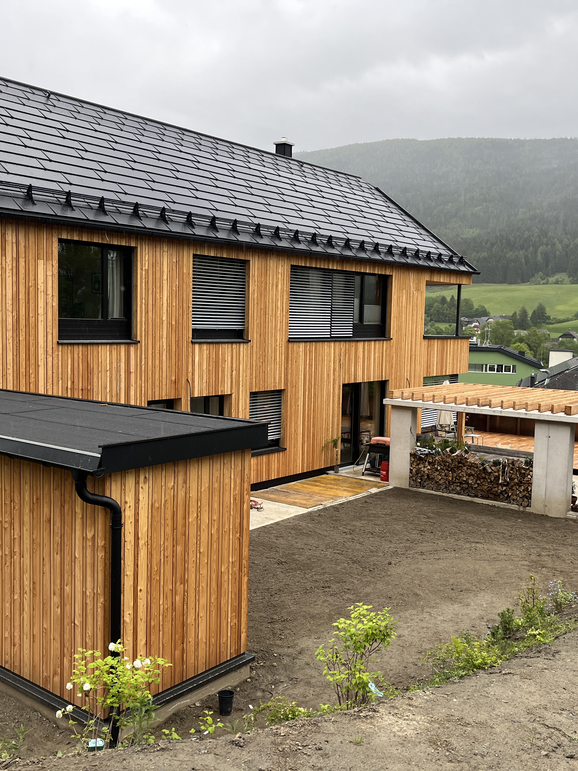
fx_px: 779
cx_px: 250
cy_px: 388
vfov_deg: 52.6
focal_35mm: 35
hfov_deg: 40.6
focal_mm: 5.1
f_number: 1.6
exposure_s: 1/340
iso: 50
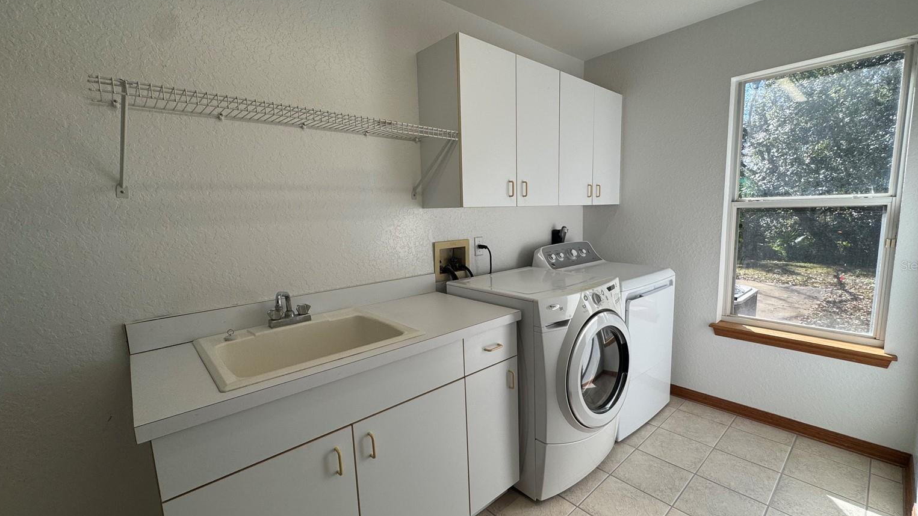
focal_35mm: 16
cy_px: 265
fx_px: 389
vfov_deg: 67.1
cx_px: 476
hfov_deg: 99.3
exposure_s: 1/430
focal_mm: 2.22
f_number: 2.2
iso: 40
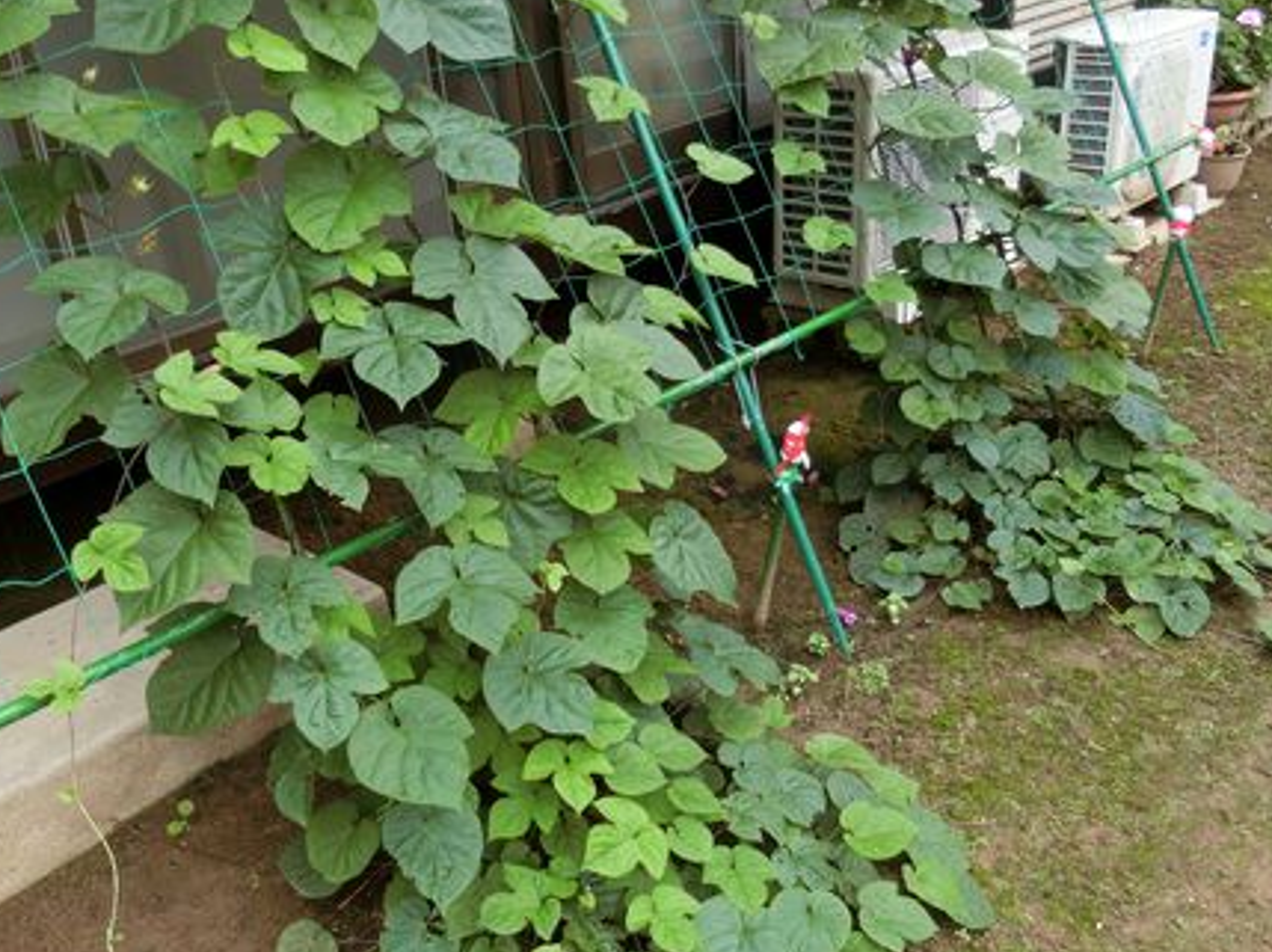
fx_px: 1285
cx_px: 557
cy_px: 492
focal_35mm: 35
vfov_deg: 40.6
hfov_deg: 52.5
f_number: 3.5
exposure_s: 1/125
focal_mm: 4.5
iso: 80
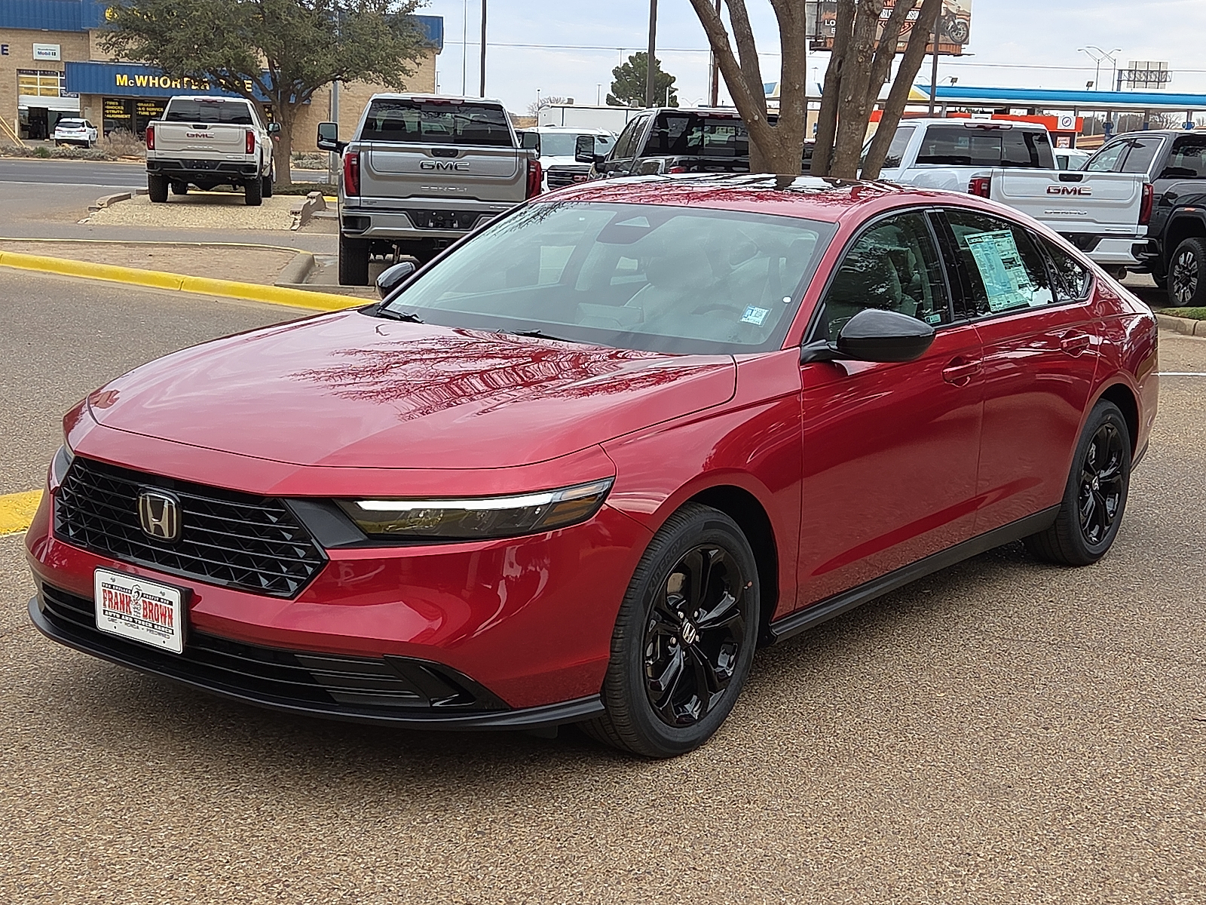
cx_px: 603
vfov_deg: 30.3
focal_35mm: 48
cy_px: 452
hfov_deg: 39.7
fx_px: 1672
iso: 76
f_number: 1.8
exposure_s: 1/2000
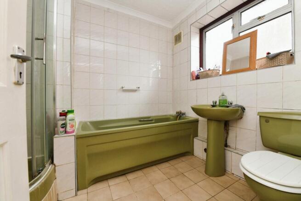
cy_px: 100
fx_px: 125
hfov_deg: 100.4
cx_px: 150
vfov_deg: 77.4
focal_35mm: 15
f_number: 8
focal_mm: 15
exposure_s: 1/15
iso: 800
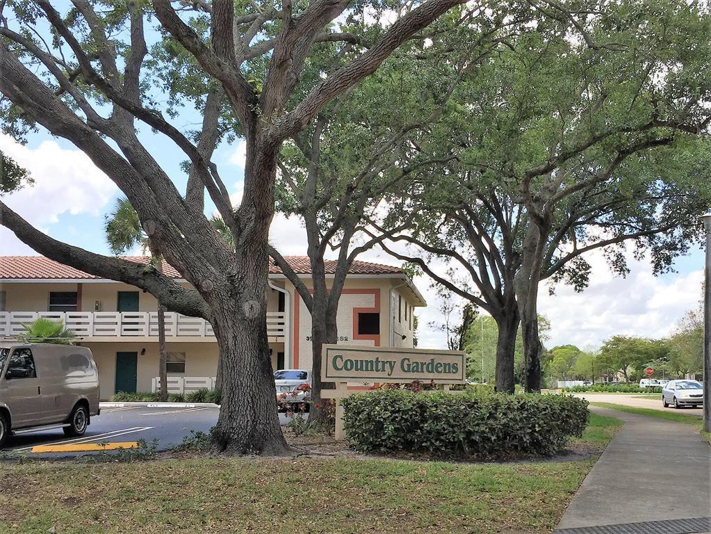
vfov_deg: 48.3
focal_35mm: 29
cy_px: 267
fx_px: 596
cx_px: 356
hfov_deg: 61.6
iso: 32
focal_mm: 4.15
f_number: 2.2
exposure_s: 1/775
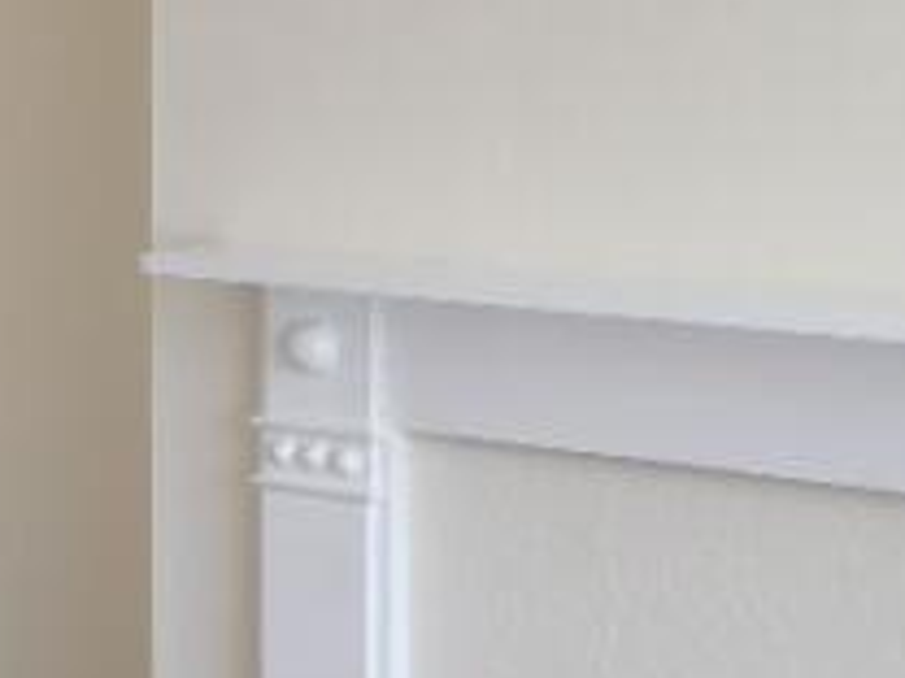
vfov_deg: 12.5
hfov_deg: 16.3
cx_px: -4
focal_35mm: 118
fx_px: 3085
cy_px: 176
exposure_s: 1/60
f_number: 4
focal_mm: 12
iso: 400
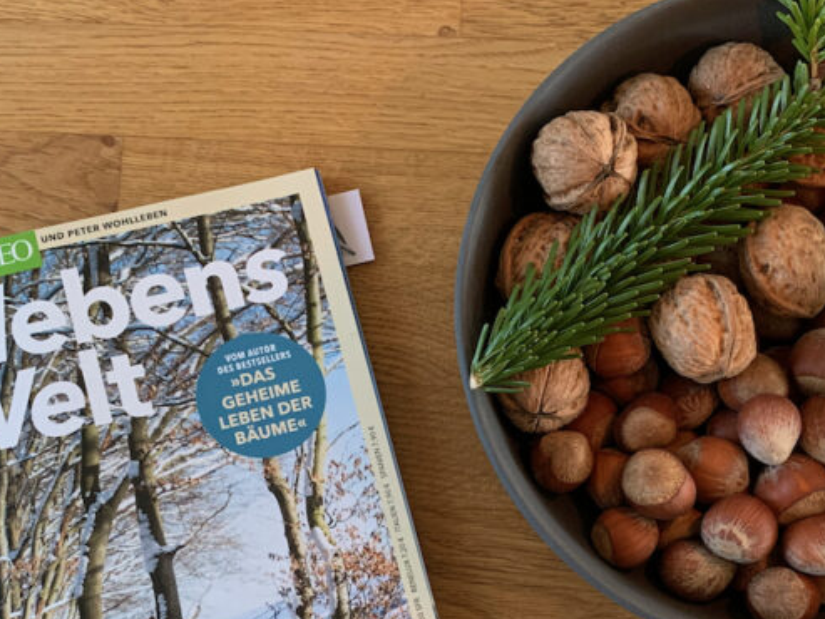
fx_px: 1287
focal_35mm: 54
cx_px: 443
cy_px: 505
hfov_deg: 35.5
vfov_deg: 26.5
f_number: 1.8
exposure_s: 1/60
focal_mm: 4.25
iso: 125
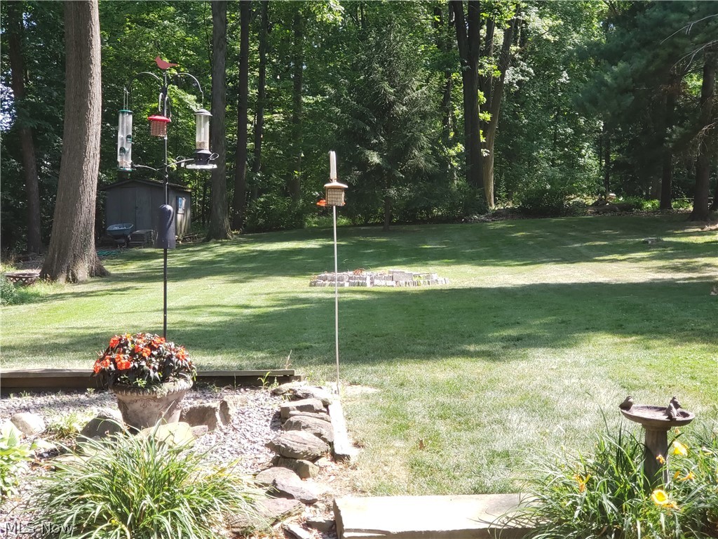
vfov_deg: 28.0
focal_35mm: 52
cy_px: 270
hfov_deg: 36.8
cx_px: 359
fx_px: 1079
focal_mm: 6
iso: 32
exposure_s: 1/105
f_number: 2.4
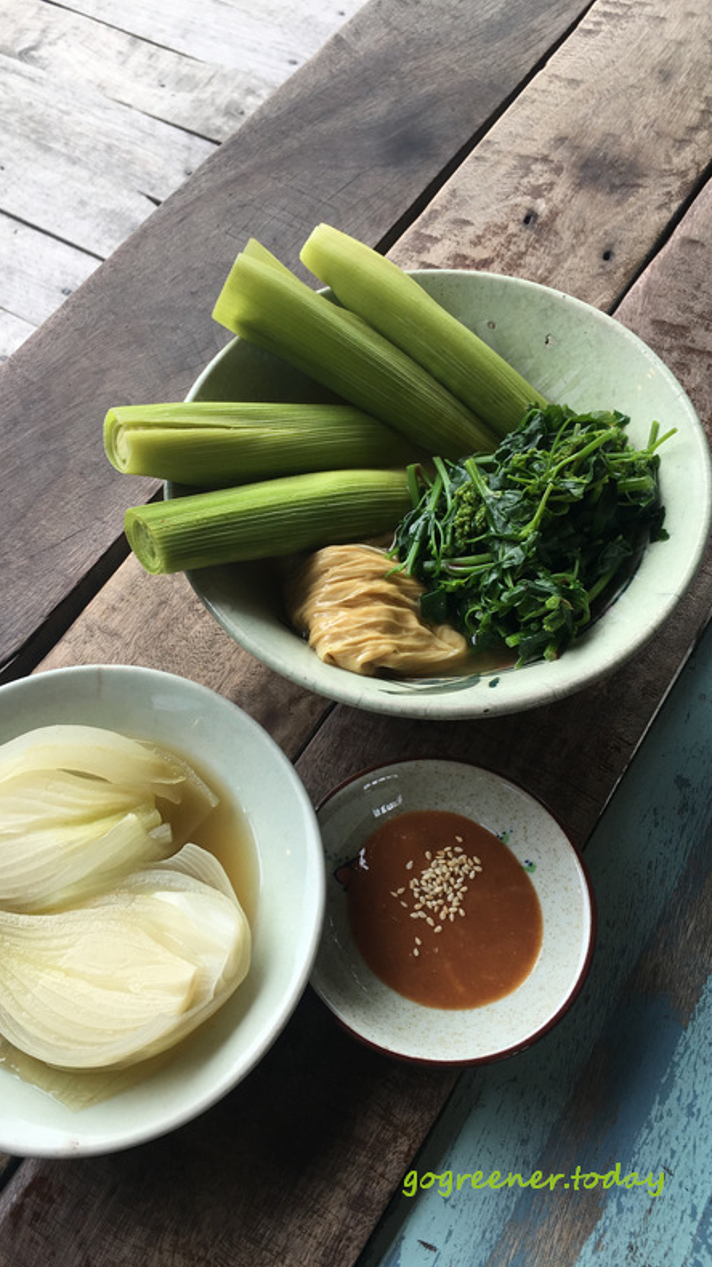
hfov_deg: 36.6
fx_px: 1075
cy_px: 635
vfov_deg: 61.0
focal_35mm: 32
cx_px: 293
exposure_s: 1/183
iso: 25
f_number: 2.2
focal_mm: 4.15
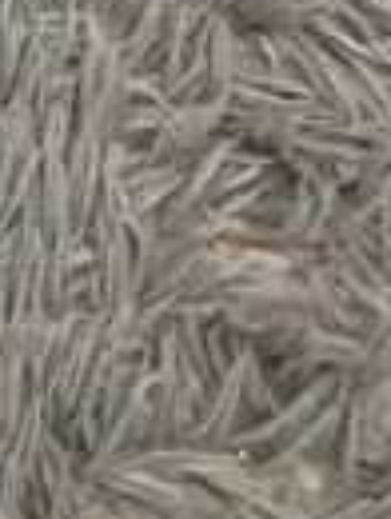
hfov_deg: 7.1
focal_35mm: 180
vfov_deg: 9.0
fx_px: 2702
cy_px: -1010
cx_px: -936
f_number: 1.8
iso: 400
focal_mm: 4.25
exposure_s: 1/60
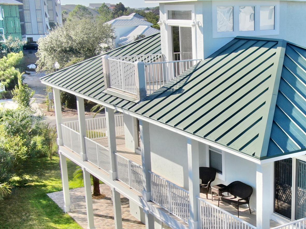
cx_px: 238
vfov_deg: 23.9
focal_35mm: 61
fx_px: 539
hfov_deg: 31.0
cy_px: 155
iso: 100
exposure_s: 1/640
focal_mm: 6.21
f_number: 3.3
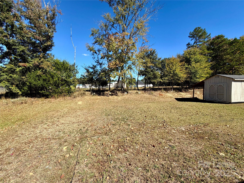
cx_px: 122
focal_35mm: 14
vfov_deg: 85.7
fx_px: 99
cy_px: 92
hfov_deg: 102.1
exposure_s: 1/770
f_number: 2.2
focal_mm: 2.22
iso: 32
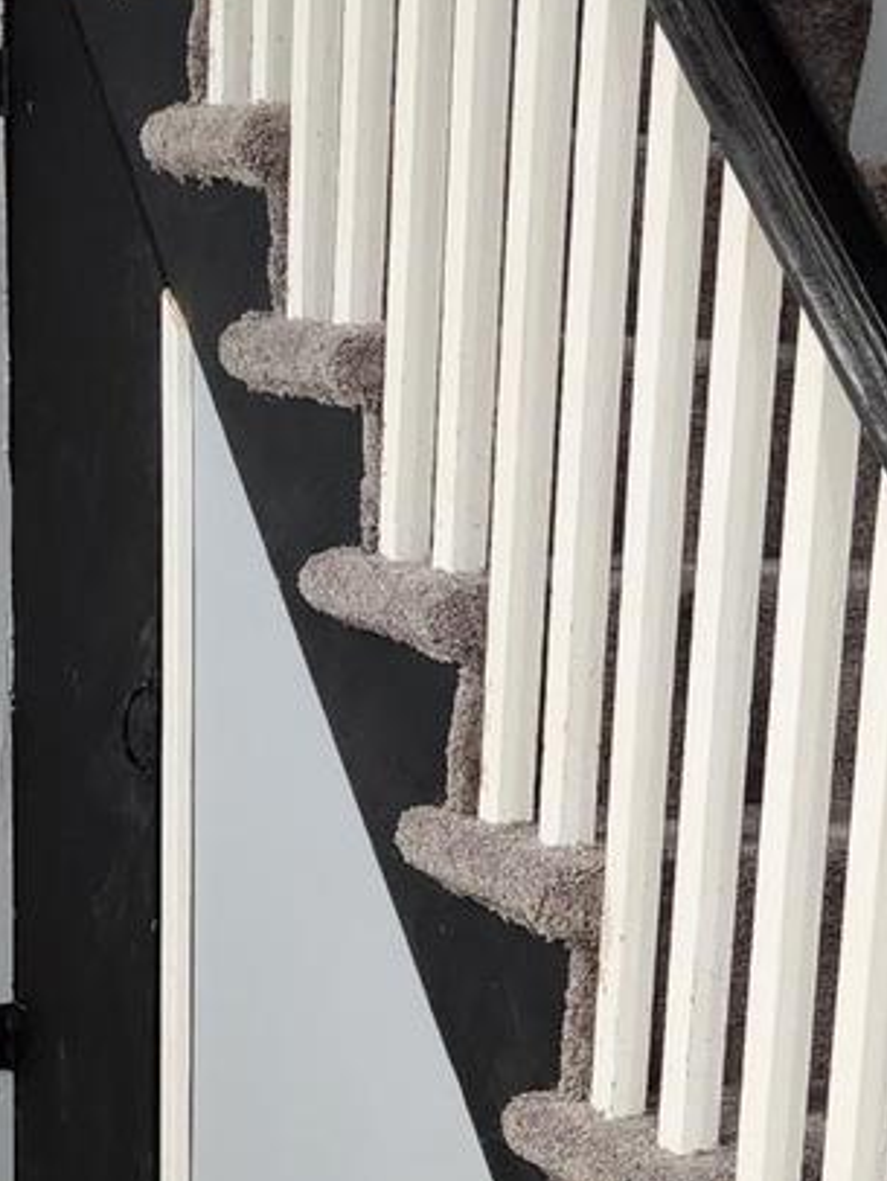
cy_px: 1036
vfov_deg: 22.0
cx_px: 526
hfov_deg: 17.0
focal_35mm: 87
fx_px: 2969
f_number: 1.8
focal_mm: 5.4
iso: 400
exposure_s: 1/60
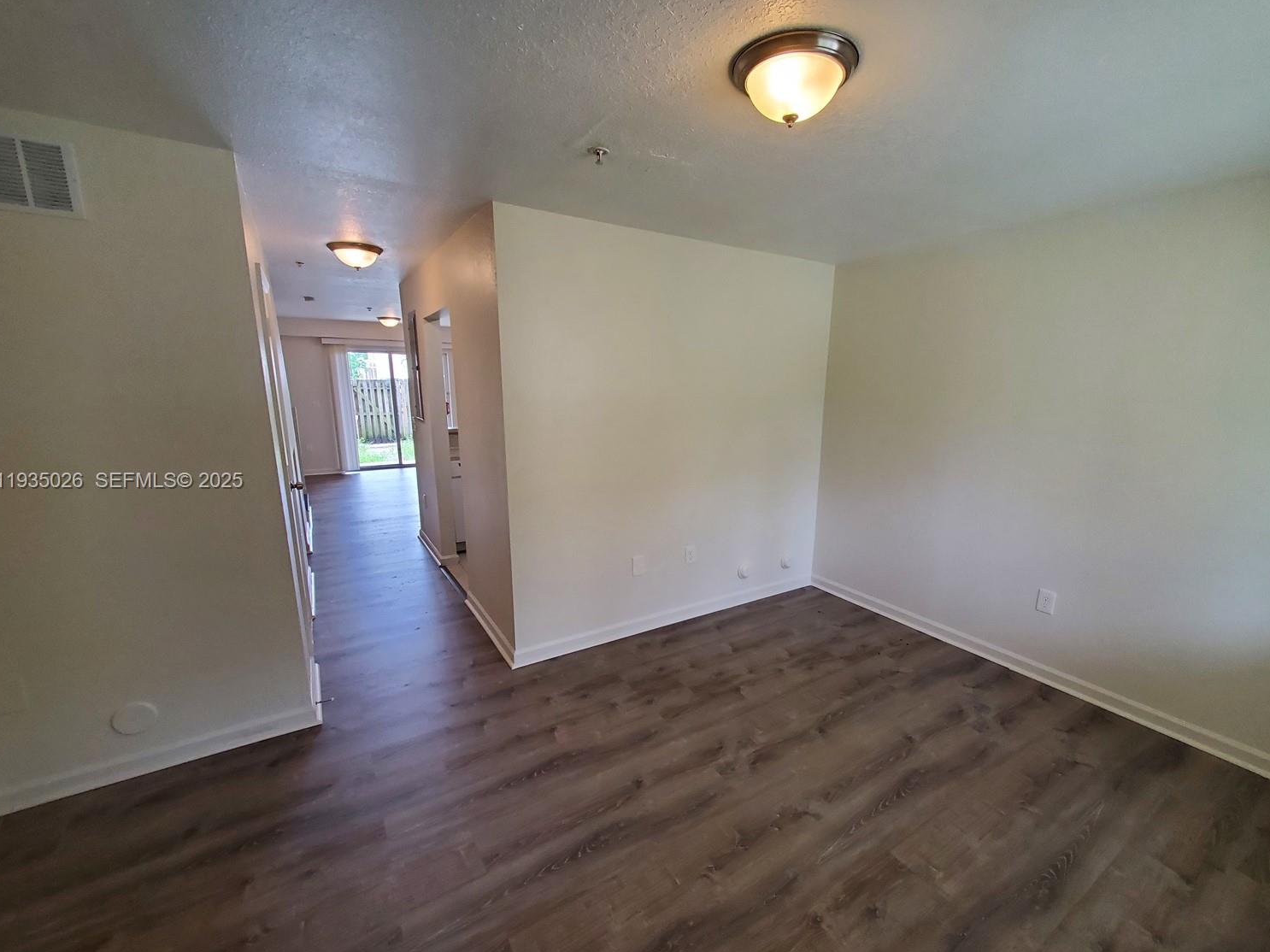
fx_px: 514
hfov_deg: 102.0
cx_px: 661
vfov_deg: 85.7
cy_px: 482
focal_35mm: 14
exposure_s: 1/59
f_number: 2.2
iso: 200
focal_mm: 1.8
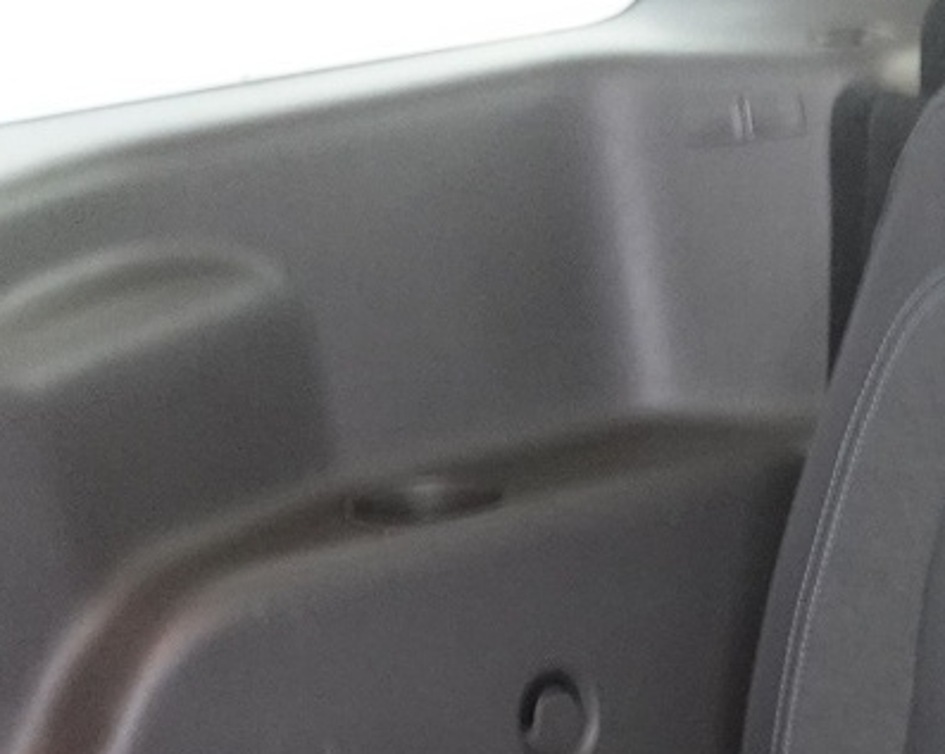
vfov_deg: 15.3
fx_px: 2571
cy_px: 1173
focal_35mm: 92
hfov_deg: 19.2
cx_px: 1252
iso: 1600
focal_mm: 9.4
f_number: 1.8
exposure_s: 1/6
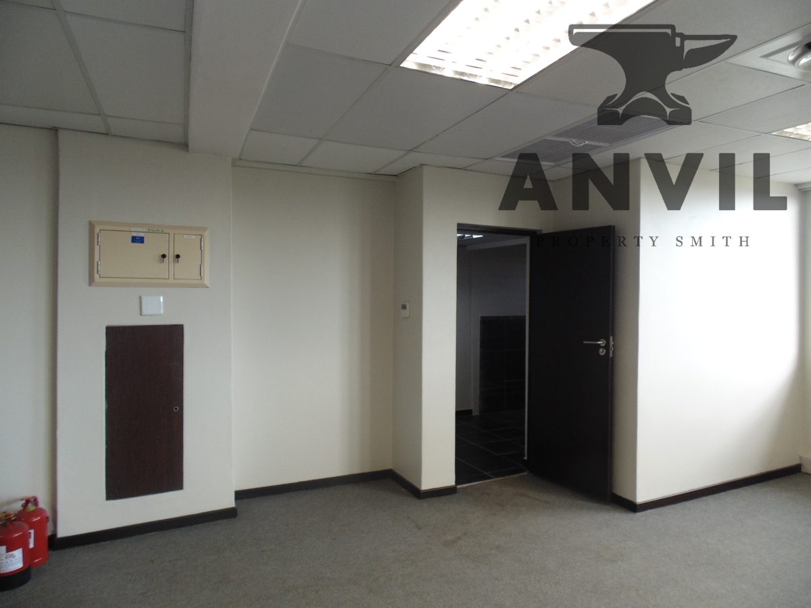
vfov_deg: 61.1
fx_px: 515
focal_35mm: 22
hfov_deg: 76.4
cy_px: 304
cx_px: 406
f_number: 3.1
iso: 100
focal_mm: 4
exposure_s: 1/30
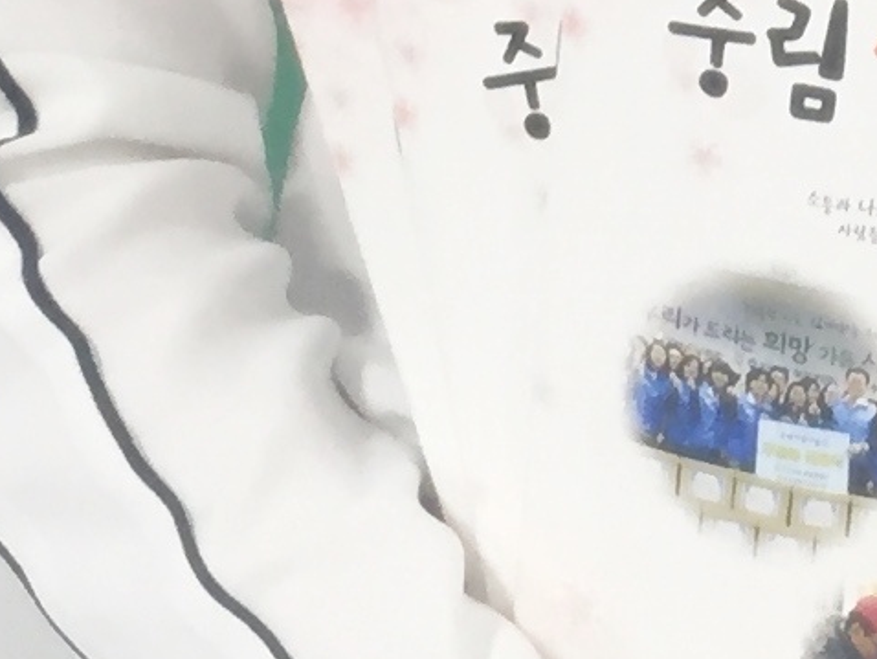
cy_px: -657
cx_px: 1121
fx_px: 5019
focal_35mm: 198
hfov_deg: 9.8
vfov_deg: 7.2
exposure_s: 1/30
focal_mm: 4.15
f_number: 2.2
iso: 64
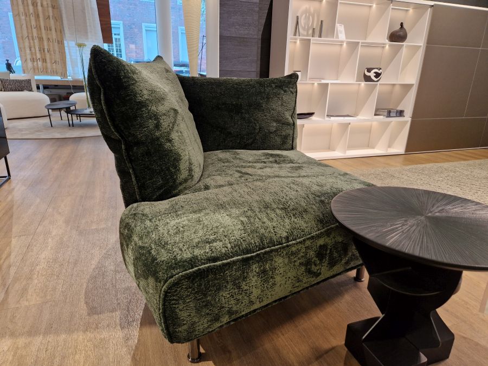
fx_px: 324
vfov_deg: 58.9
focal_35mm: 23
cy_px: 183
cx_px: 244
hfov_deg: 73.9
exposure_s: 1/100
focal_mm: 5.4
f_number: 1.8
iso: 160
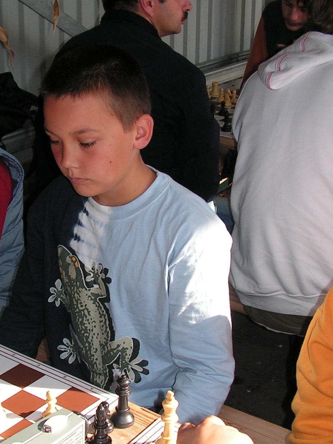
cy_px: 258
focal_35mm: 64
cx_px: 103
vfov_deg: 30.2
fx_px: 821
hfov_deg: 22.8
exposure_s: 1/320
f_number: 3.2
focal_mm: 6
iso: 64
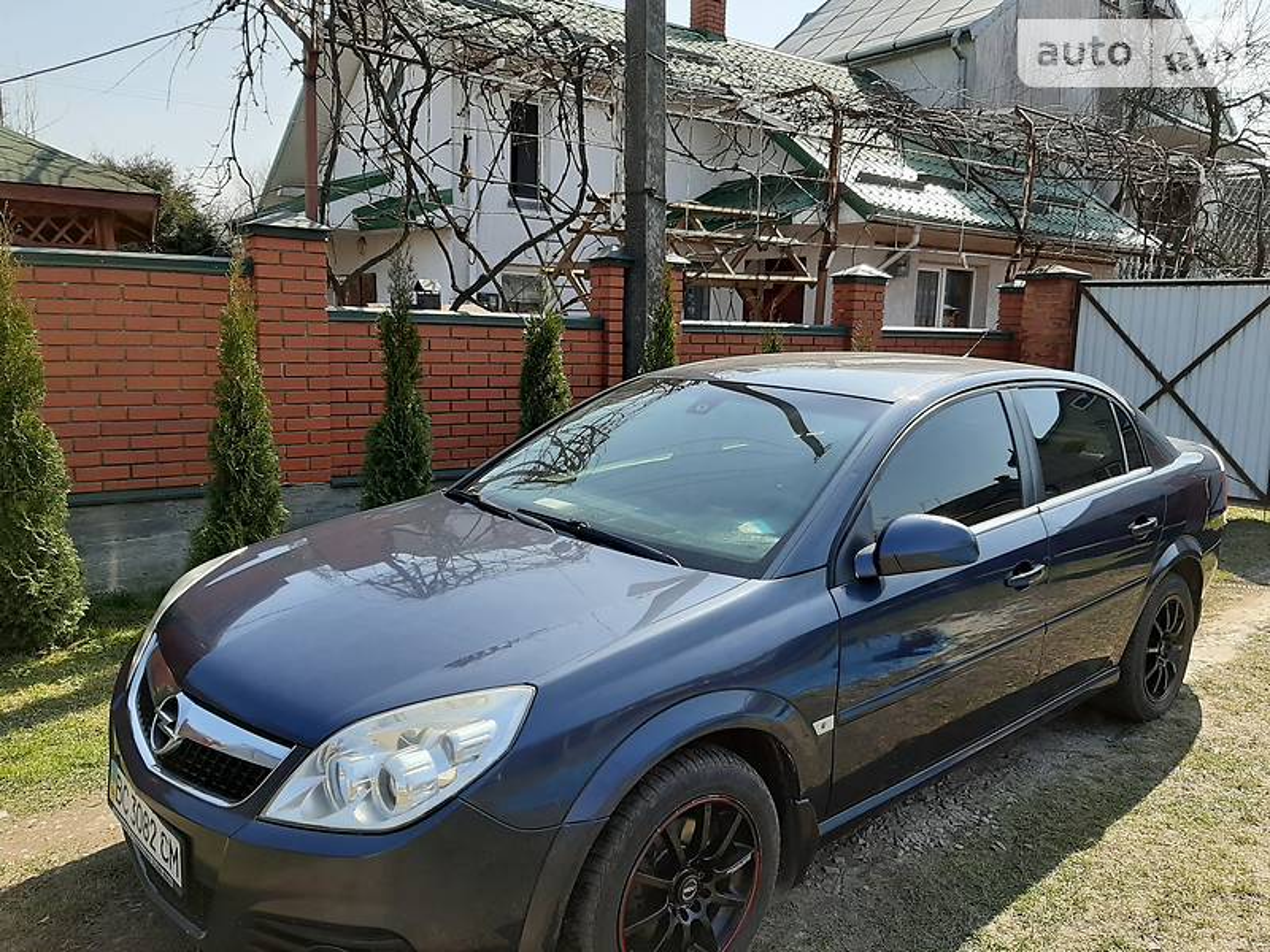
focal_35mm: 26
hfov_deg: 67.3
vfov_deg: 53.1
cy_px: 476
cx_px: 635
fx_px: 954
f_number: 1.7
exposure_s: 1/963
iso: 40
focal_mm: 3.9
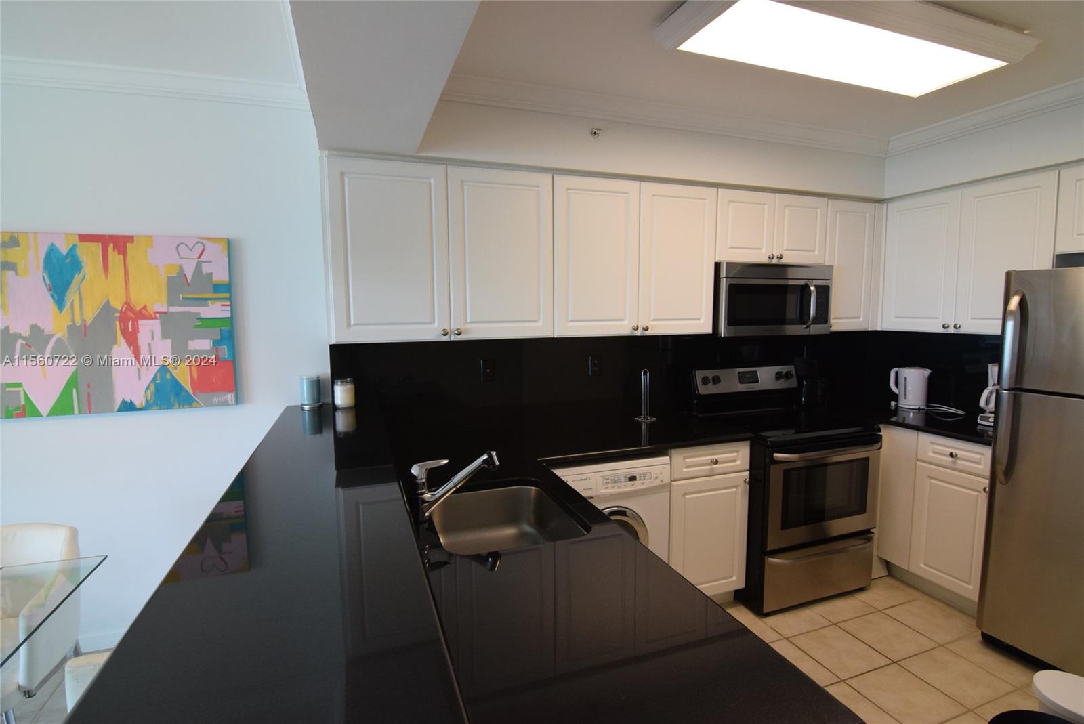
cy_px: 362
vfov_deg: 72.1
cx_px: 542
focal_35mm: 16
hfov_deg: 94.9
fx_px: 497
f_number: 8
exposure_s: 1/60
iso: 1250
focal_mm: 11
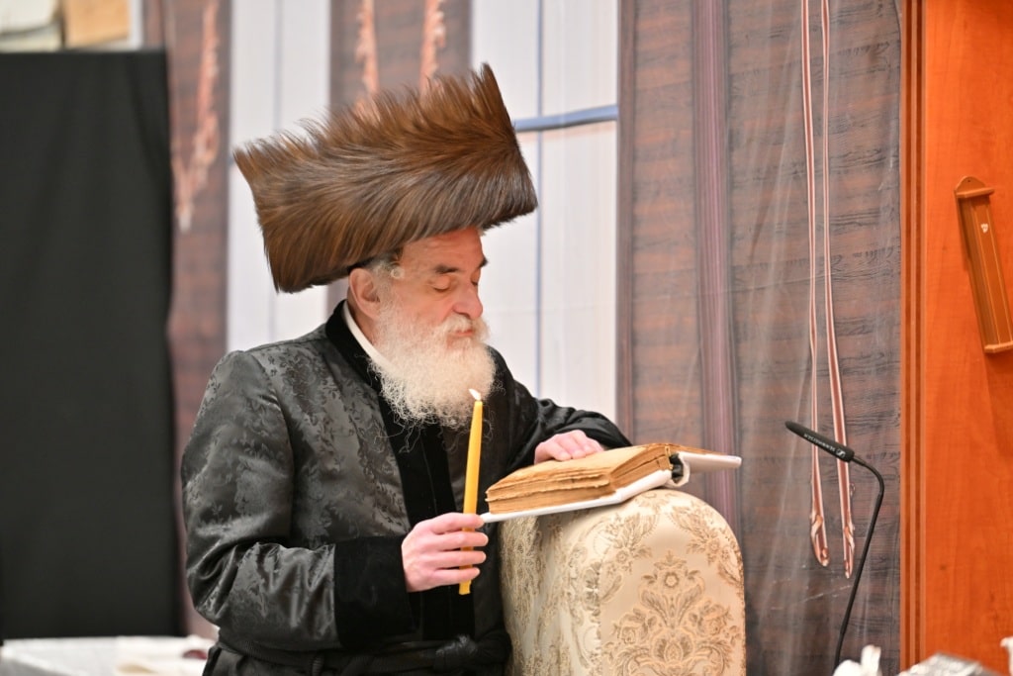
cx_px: 506
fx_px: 5628
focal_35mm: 200
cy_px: 338
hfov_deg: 10.3
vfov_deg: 6.9
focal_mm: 200
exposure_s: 1/250
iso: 640
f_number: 2.8
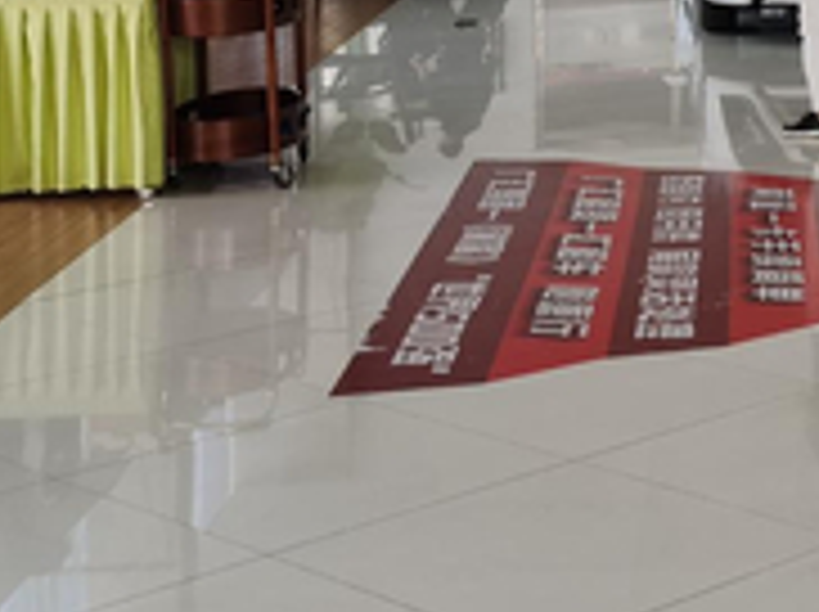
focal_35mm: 104
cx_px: 778
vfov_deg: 13.3
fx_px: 2457
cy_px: -358
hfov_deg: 18.5
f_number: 1.6
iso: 50
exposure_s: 1/208
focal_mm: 5.56
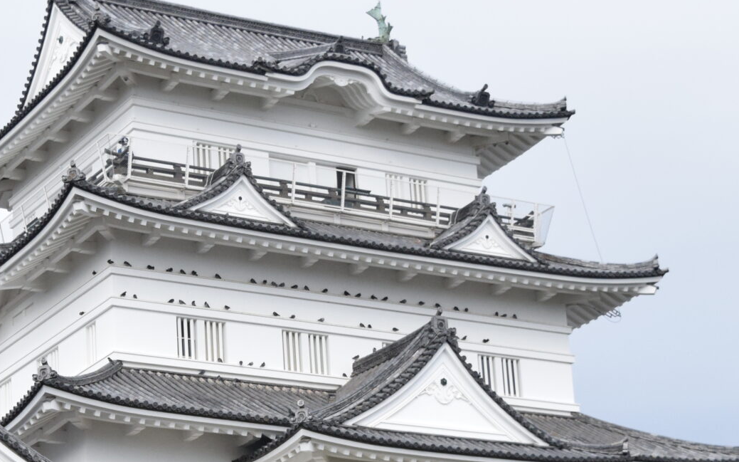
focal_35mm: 109
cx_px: 174
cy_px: 400
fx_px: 2200
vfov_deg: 11.9
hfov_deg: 18.9
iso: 800
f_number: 5
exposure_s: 1/1250
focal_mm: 29
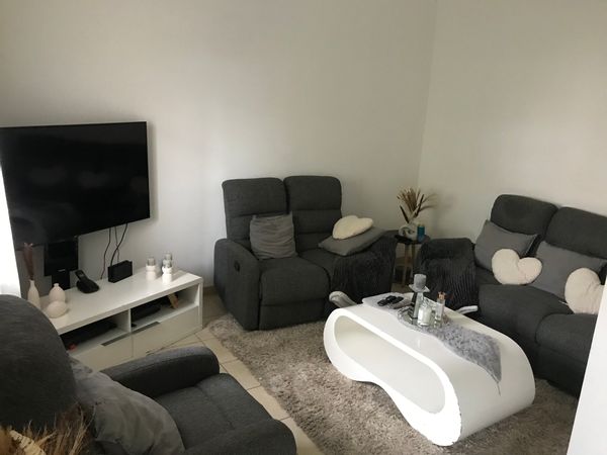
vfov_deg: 49.7
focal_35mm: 28
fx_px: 491
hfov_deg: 63.4
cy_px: 228
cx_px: 304
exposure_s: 1/13
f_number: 1.8
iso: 100
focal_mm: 3.99
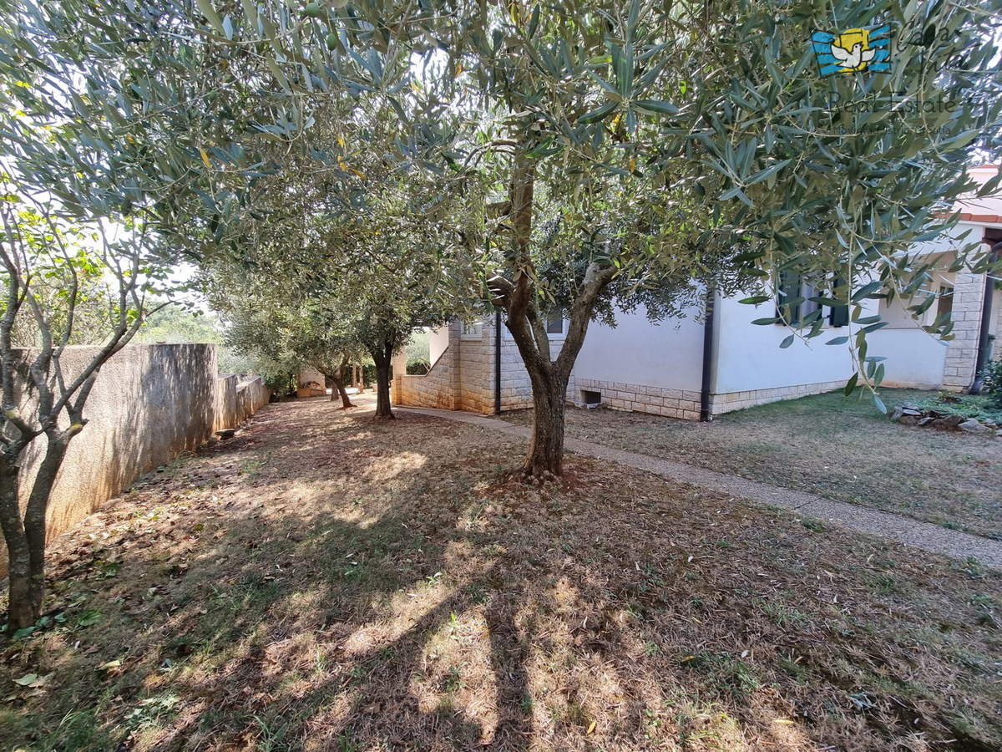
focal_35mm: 13
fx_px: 376
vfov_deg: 89.9
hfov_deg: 106.2
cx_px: 501
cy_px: 376
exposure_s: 1/248
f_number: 2.2
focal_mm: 2.2
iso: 50
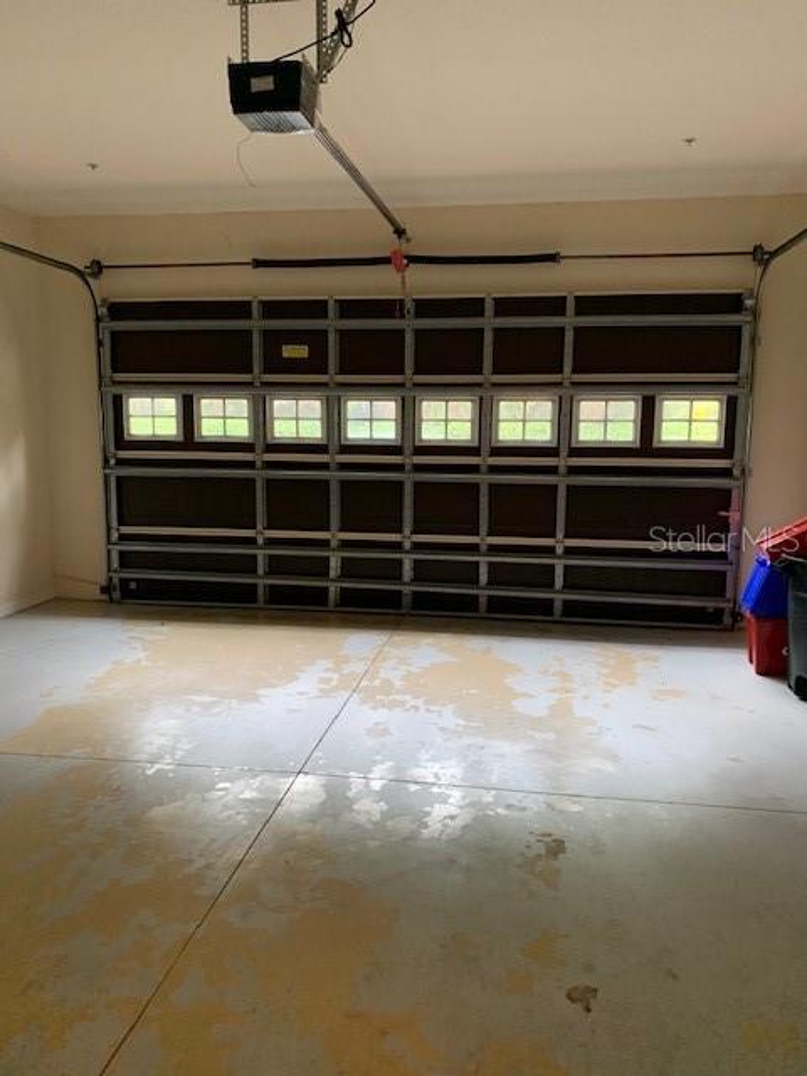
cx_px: 404
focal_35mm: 26
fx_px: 808
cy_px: 538
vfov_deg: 67.3
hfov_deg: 53.1
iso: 320
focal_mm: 4.25
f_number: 1.8
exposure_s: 1/60
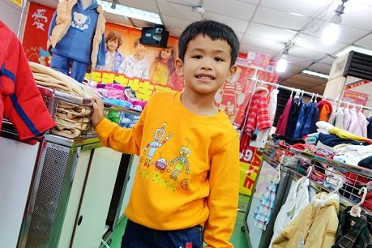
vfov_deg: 38.3
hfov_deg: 55.7
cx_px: 173
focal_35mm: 34
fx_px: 351
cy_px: 170
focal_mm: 8.8
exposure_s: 1/30
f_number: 2.5
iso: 125
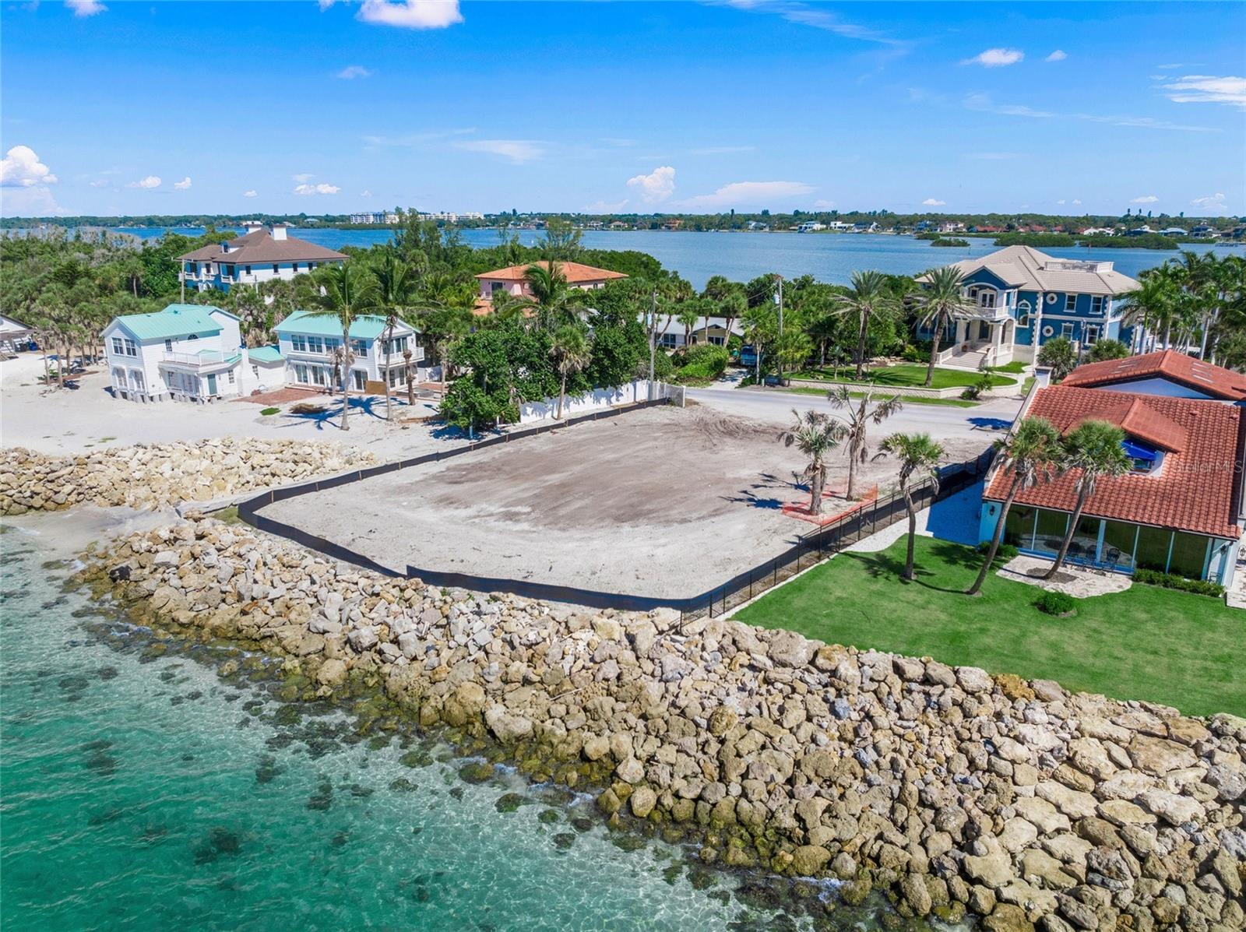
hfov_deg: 71.6
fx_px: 863
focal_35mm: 24
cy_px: 466
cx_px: 623
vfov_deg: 56.7
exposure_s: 1/2000
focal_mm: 12.29
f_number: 2.8
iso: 100
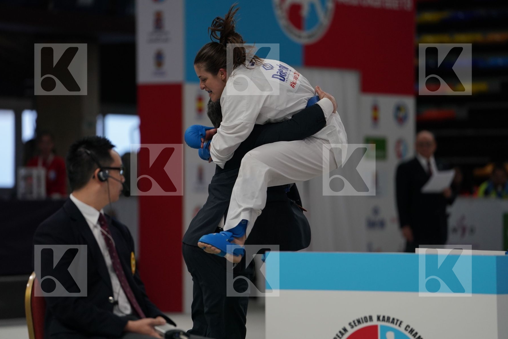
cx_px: 253
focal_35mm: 201
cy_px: 170
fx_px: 2836
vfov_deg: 6.8
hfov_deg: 10.2
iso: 800
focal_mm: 200
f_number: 2.8
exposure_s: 1/1000
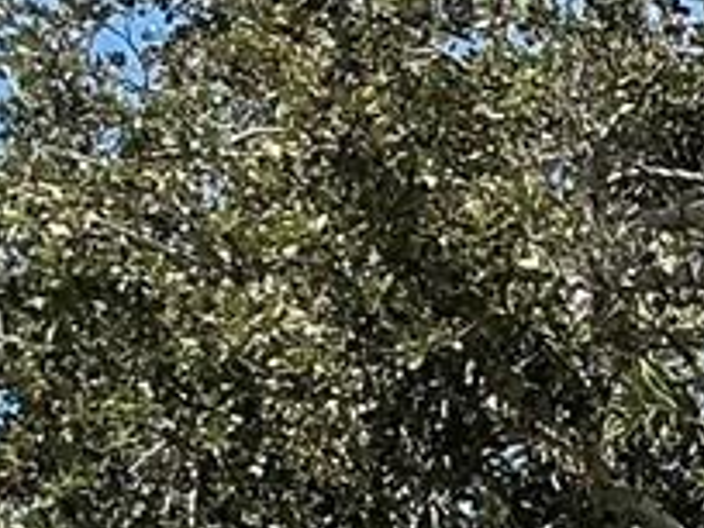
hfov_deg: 8.0
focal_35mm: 228
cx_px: 1698
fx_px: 4637
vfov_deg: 6.0
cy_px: 1619
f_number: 1.8
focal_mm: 3
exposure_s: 1/1577
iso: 25
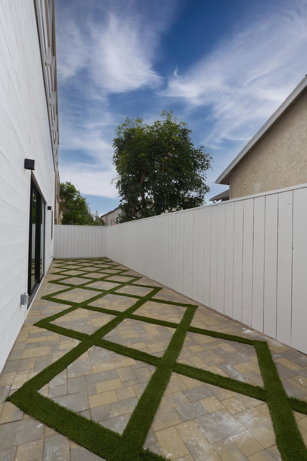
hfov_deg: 68.8
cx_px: 159
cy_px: 236
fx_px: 224
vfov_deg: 91.5
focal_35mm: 18
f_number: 8
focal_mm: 16.5
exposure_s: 1/200
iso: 100
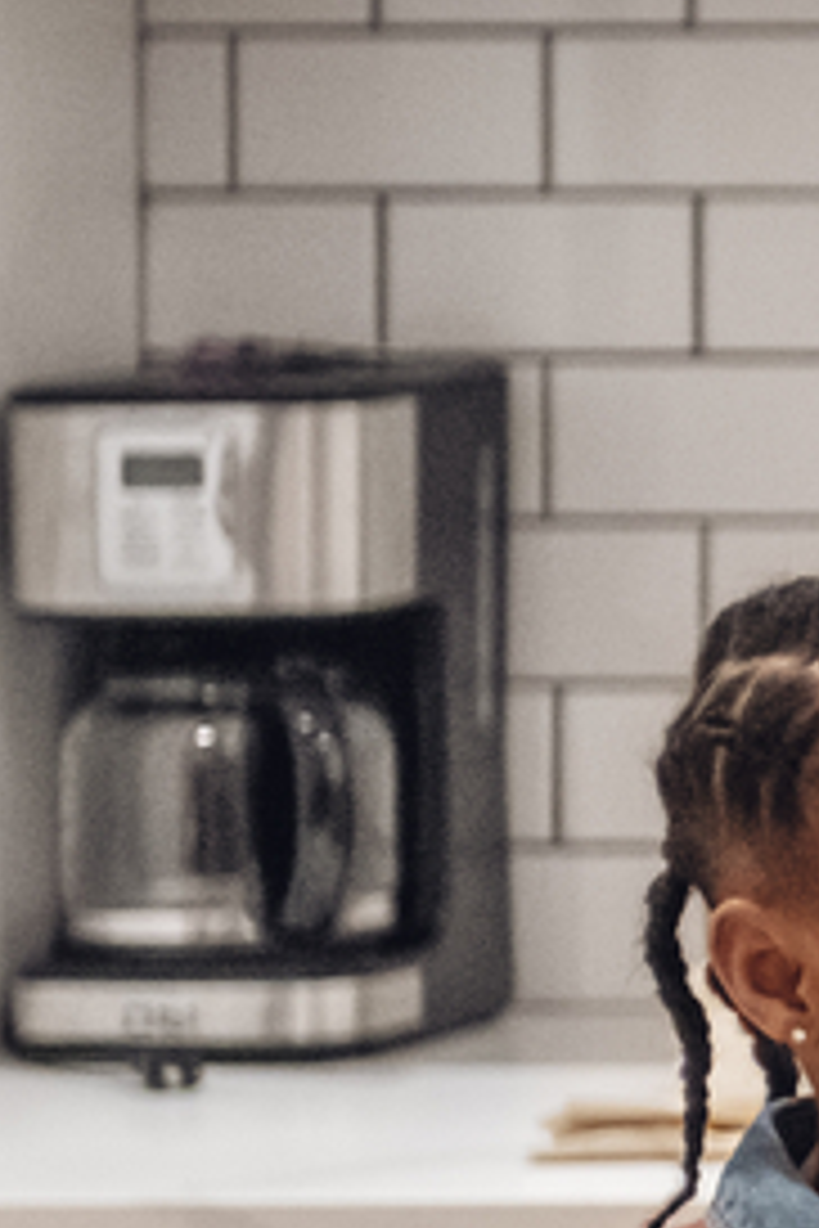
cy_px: 828
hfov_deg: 4.8
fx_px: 9315
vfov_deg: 7.5
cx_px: 2340
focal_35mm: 273
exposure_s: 1/320
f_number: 2.8
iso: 4000
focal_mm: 62
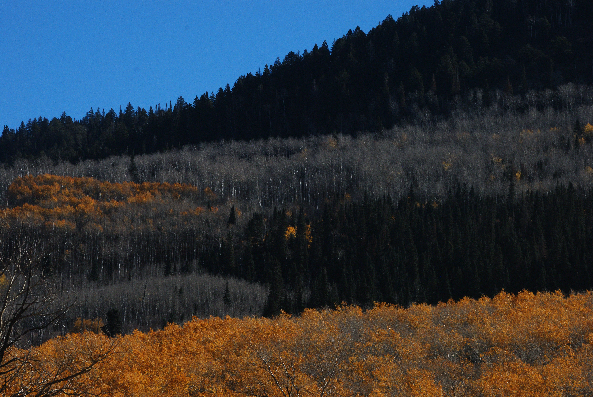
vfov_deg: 5.7
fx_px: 3958
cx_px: 296
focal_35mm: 240
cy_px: 198
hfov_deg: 8.6
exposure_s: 1/400
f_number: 16
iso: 400
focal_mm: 160
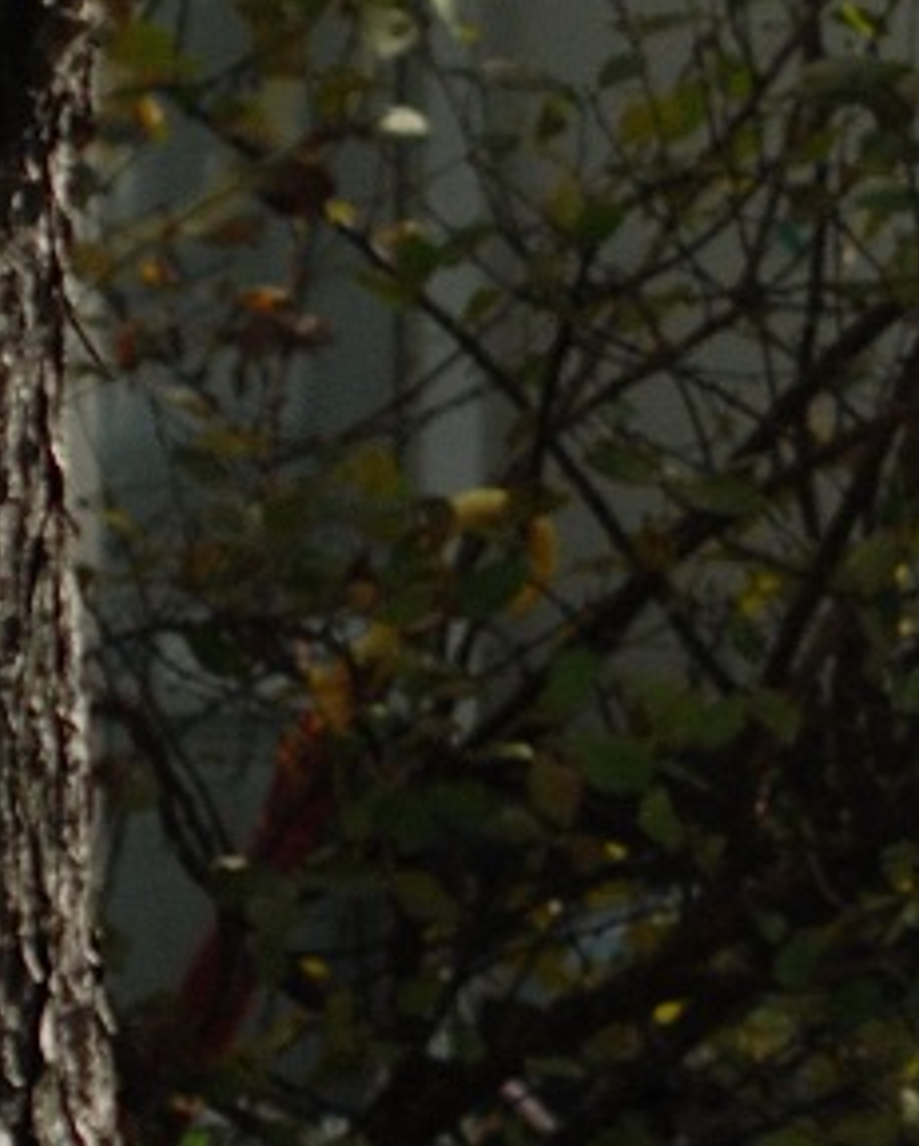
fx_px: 16056
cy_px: 478
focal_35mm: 473
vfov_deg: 4.1
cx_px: 1512
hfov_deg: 3.3
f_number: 4
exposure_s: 1/1600
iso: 200
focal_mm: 50
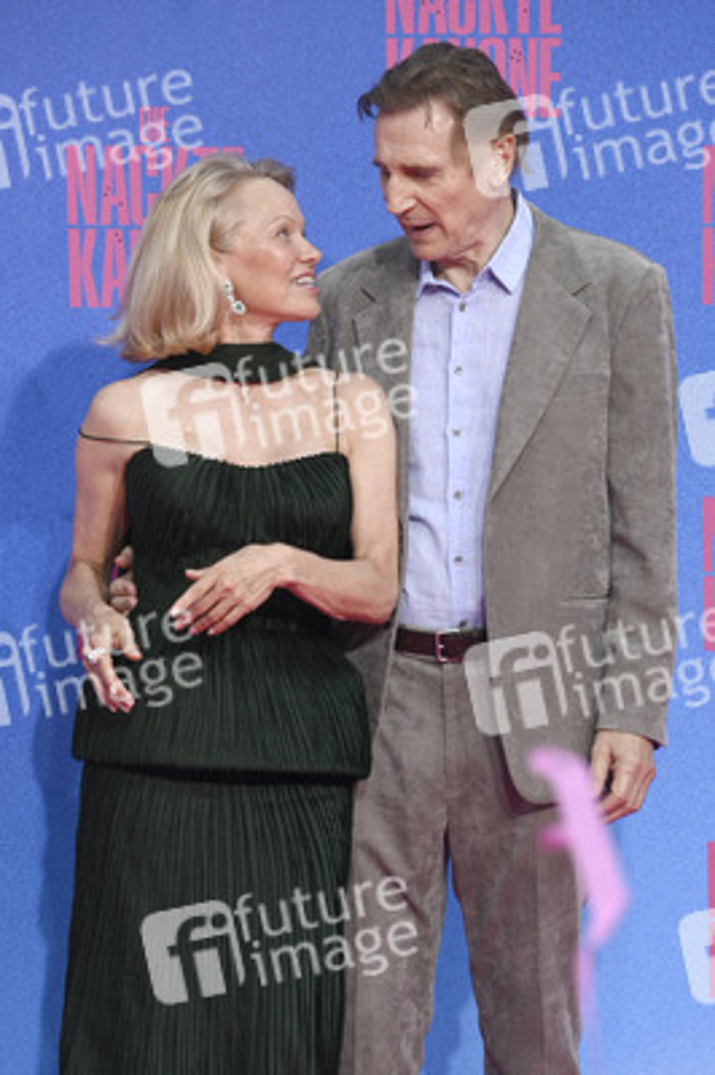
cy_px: 538
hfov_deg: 8.1
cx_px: 358
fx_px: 5073
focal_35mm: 170
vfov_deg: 12.1
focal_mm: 170
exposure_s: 1/250
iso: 250
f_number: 6.3
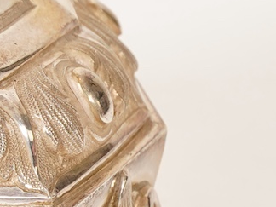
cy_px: 93
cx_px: -324
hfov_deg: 8.3
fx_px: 1794
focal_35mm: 225
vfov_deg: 6.6
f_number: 14
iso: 500
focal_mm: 30
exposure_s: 1/125
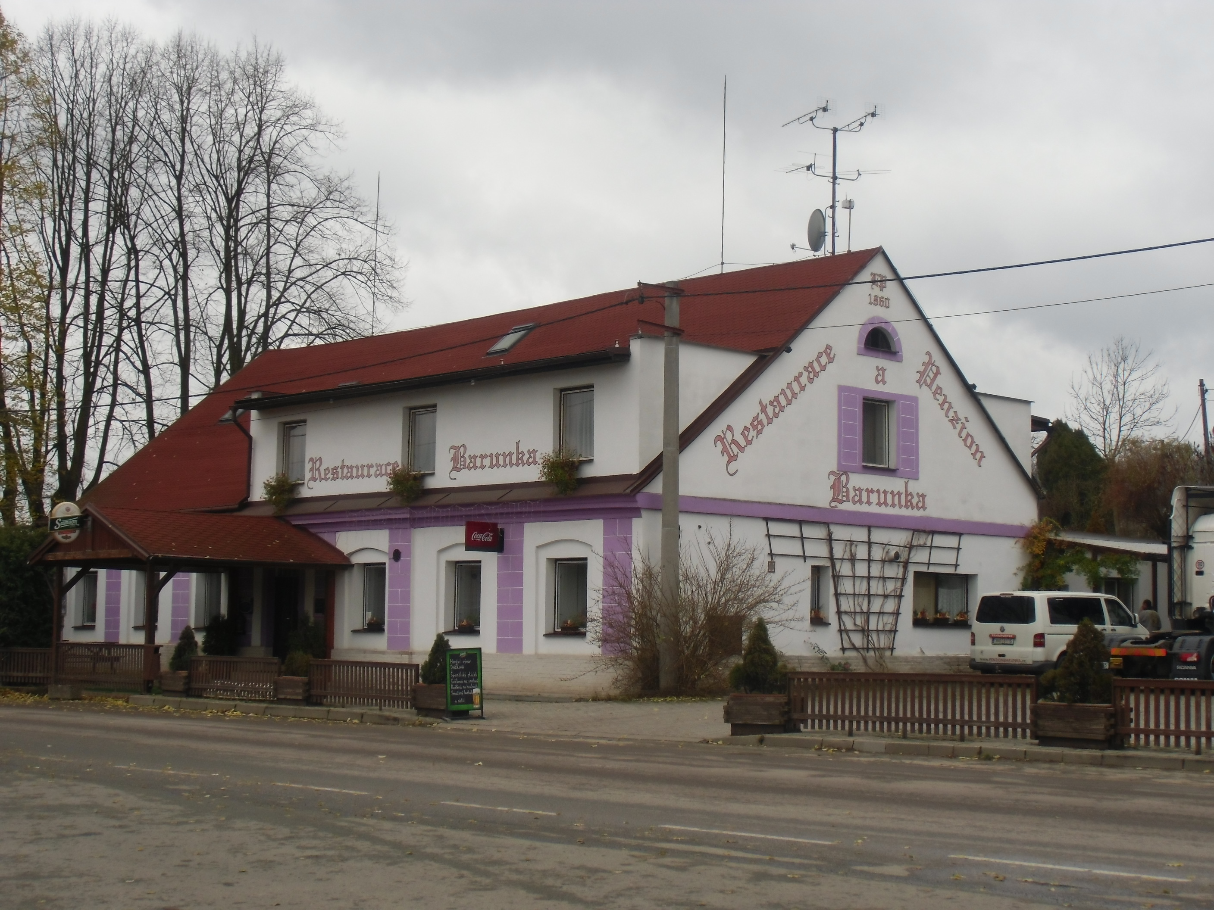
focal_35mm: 52
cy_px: 455
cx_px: 607
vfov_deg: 28.0
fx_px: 1824
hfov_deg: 36.8
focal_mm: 9.16
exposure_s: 1/100
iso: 64
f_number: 4.3
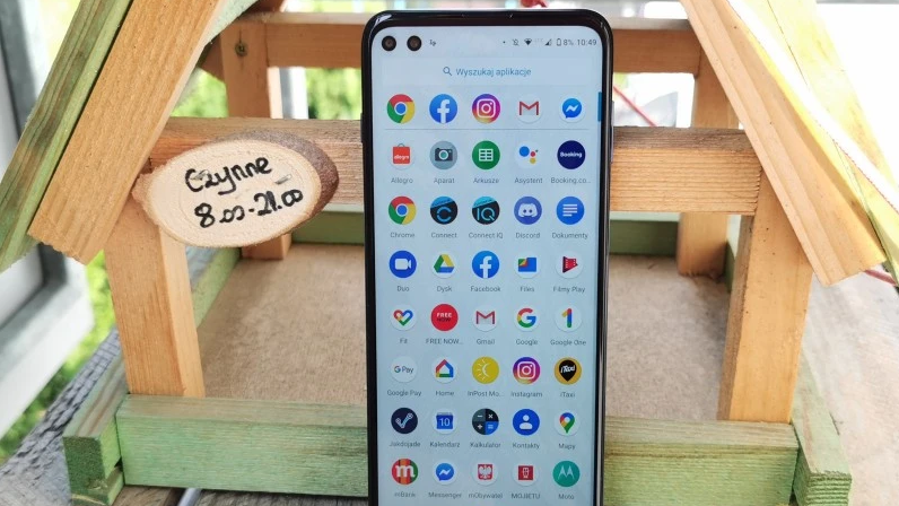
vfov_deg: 25.9
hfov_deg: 44.6
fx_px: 1097
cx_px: 451
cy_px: 296
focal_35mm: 46
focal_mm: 5.56
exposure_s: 1/269
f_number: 1.6
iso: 50
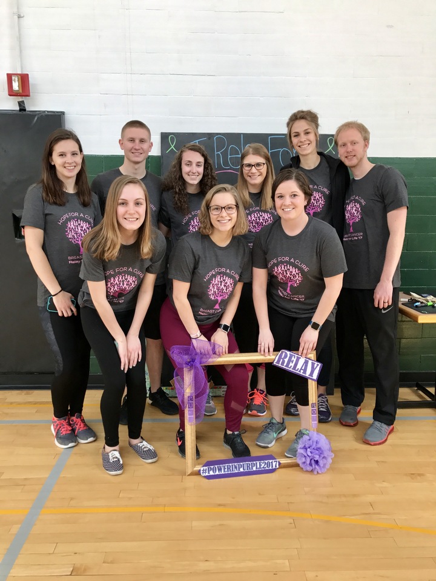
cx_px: 218
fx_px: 470
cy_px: 290
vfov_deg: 63.4
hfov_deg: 49.7
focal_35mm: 28
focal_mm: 3.99
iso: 40
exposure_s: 1/120
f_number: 1.8
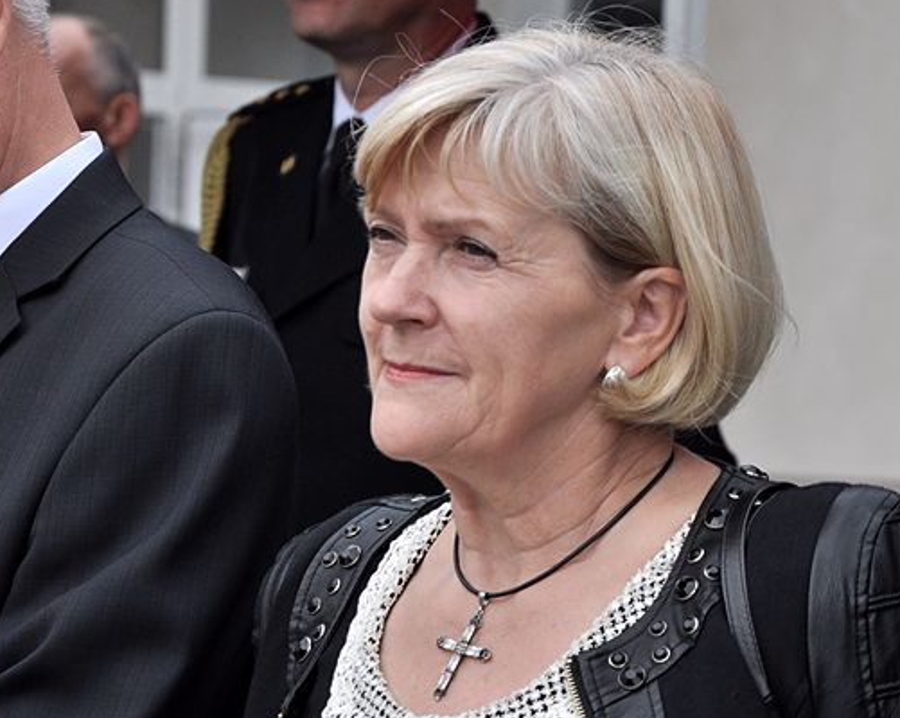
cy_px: 439
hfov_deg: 7.7
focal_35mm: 251
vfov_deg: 6.2
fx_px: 6675
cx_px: 454
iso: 500
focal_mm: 105
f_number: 8
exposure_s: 1/1000
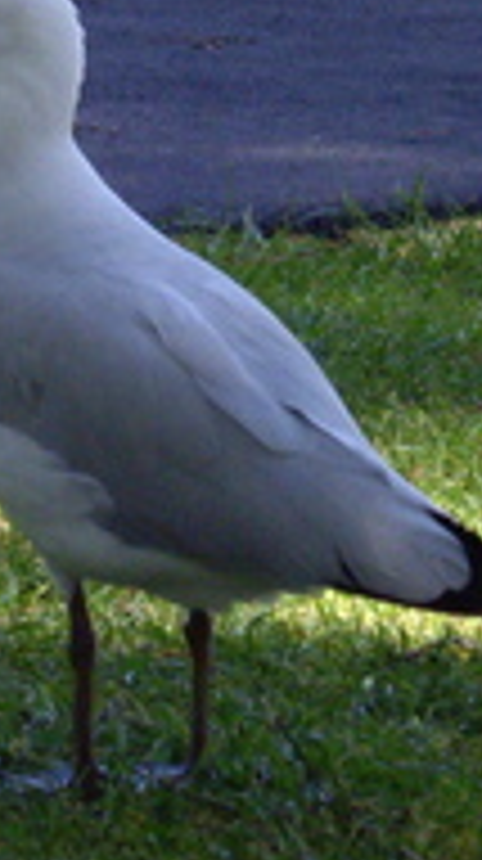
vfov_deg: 5.6
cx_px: 72
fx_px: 8820
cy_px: 131
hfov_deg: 3.1
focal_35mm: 387
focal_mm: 23.7
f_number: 5.4
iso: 400
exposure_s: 1/250
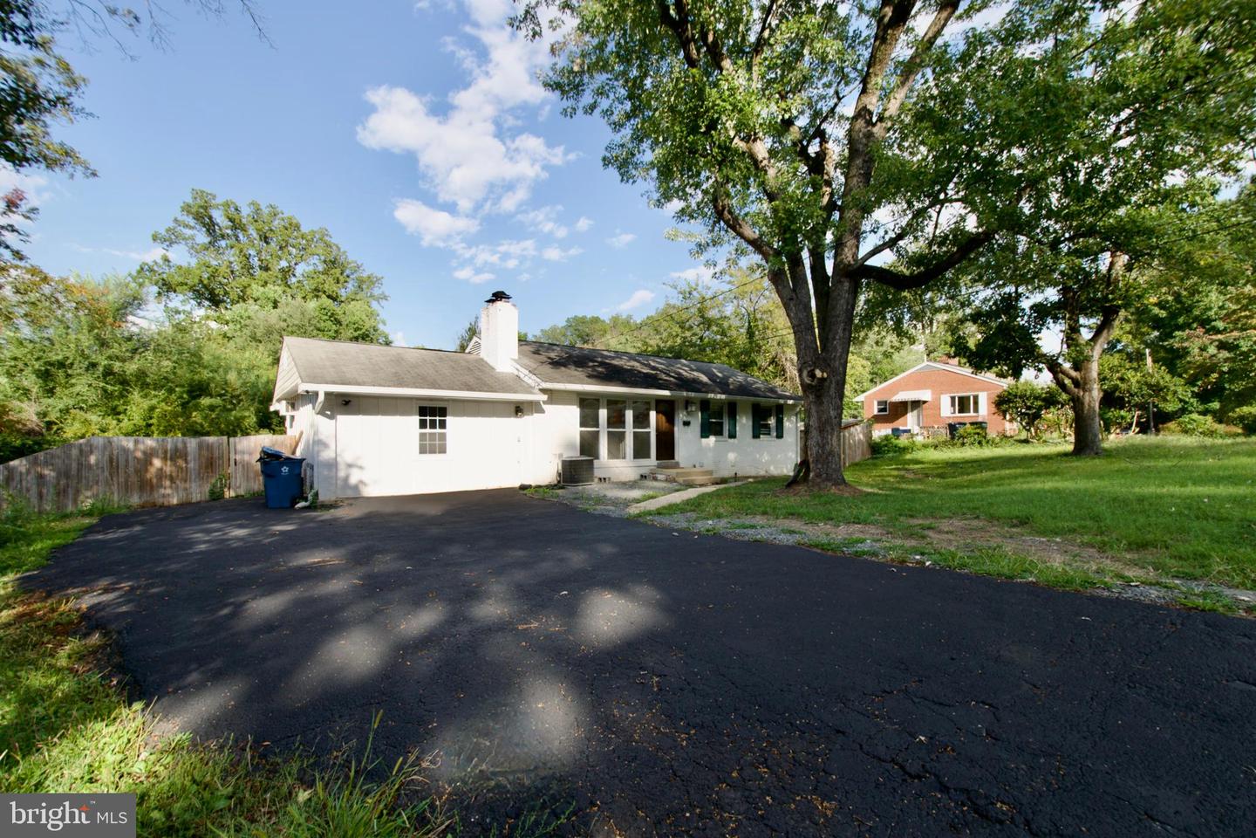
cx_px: 628
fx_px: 523
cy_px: 419
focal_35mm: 15
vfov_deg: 77.3
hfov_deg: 100.4
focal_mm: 10
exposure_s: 1/320
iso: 125
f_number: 7.1
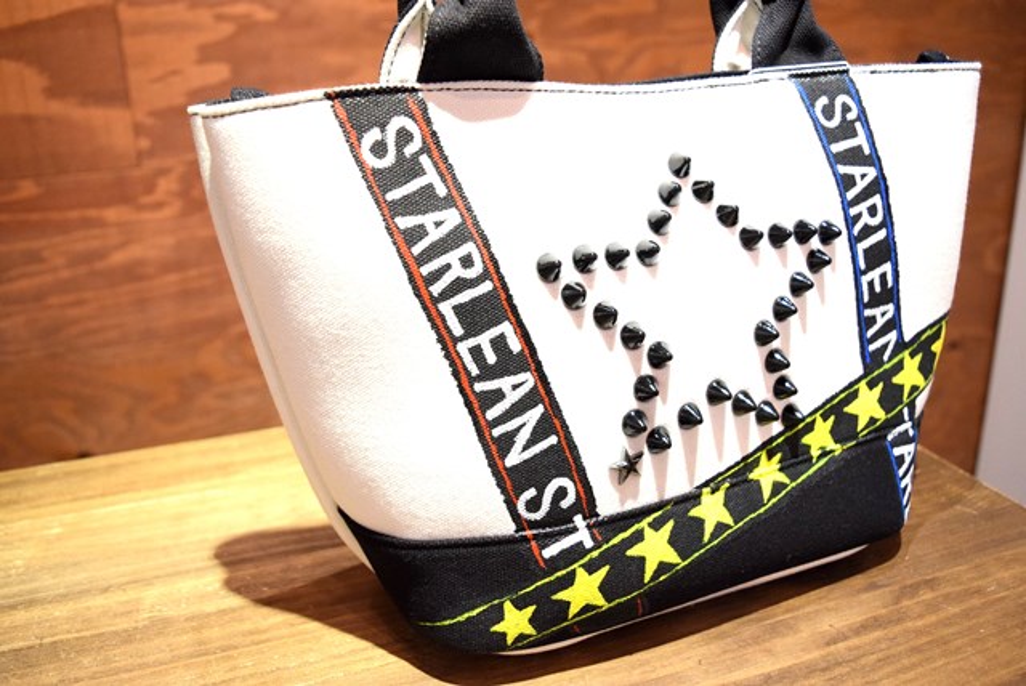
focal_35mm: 30
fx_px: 856
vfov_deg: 43.7
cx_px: 513
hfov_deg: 61.9
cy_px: 343
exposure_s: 1/60
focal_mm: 20
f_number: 3.8
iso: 2000
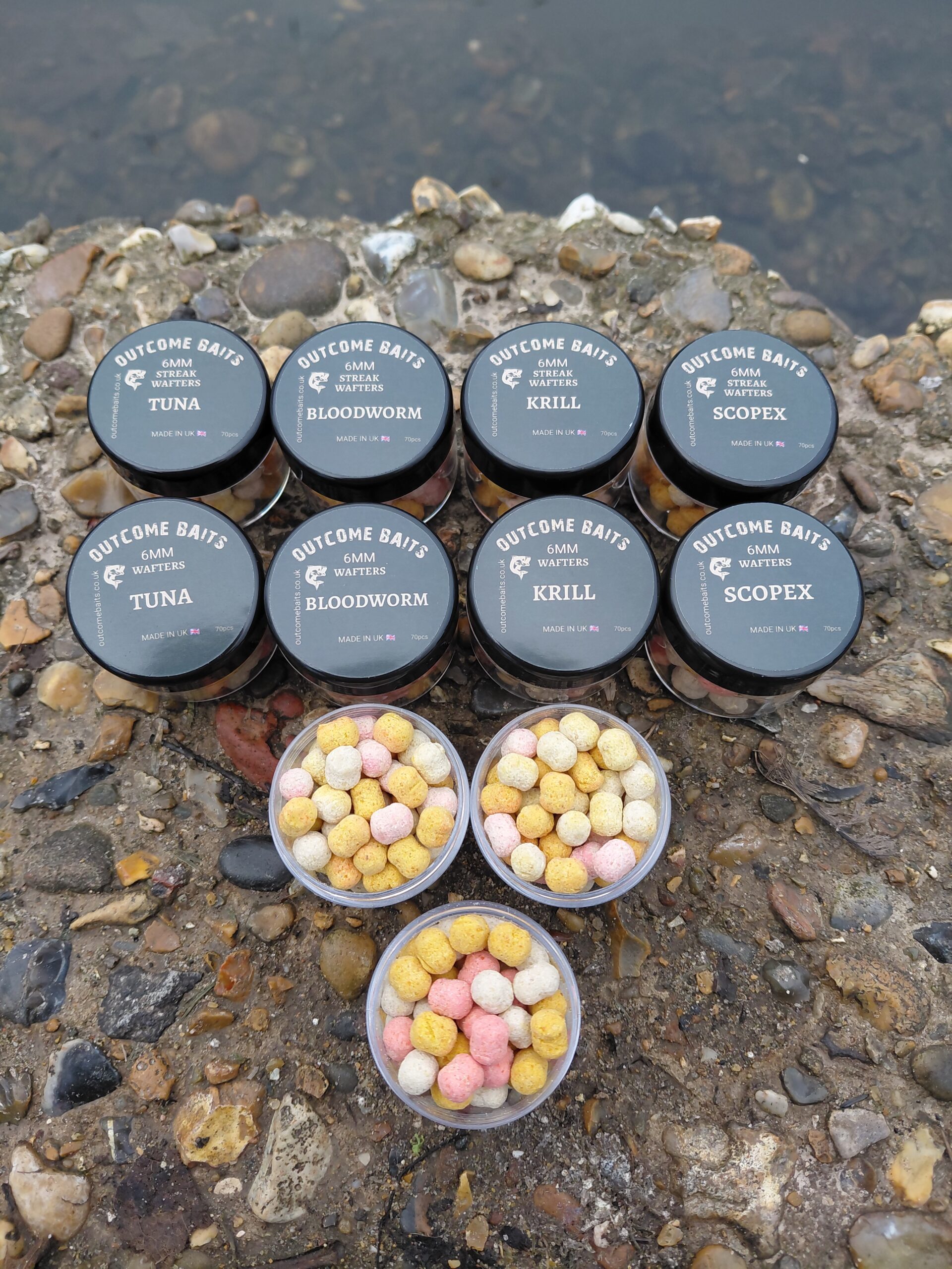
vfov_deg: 69.4
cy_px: 634
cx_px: 476
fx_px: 917
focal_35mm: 25
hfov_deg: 54.9
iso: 50
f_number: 1.8
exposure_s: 1/245
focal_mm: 4.69
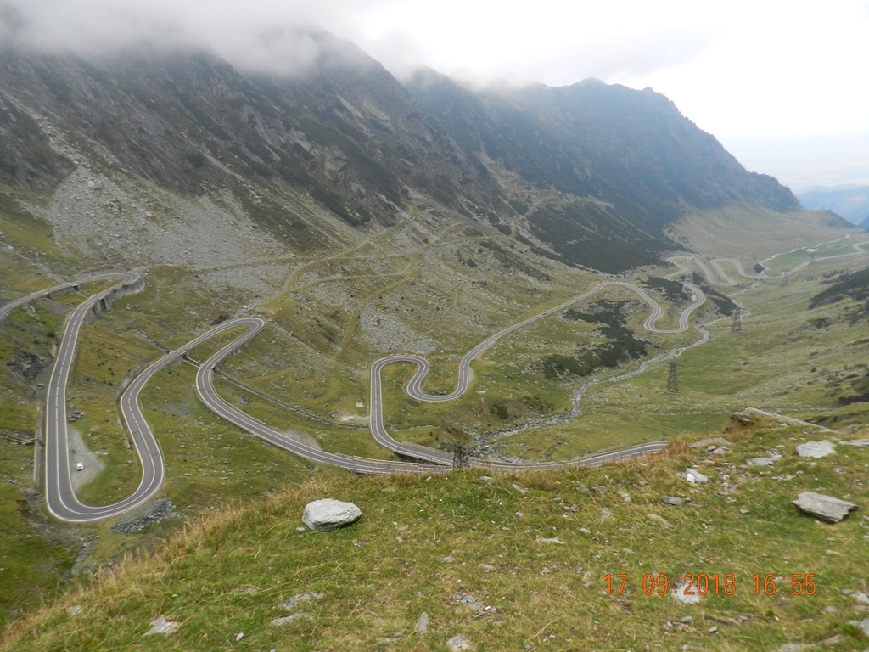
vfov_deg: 58.9
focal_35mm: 23
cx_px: 434
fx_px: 577
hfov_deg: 73.9
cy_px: 326
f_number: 3.4
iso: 160
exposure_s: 1/320
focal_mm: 4
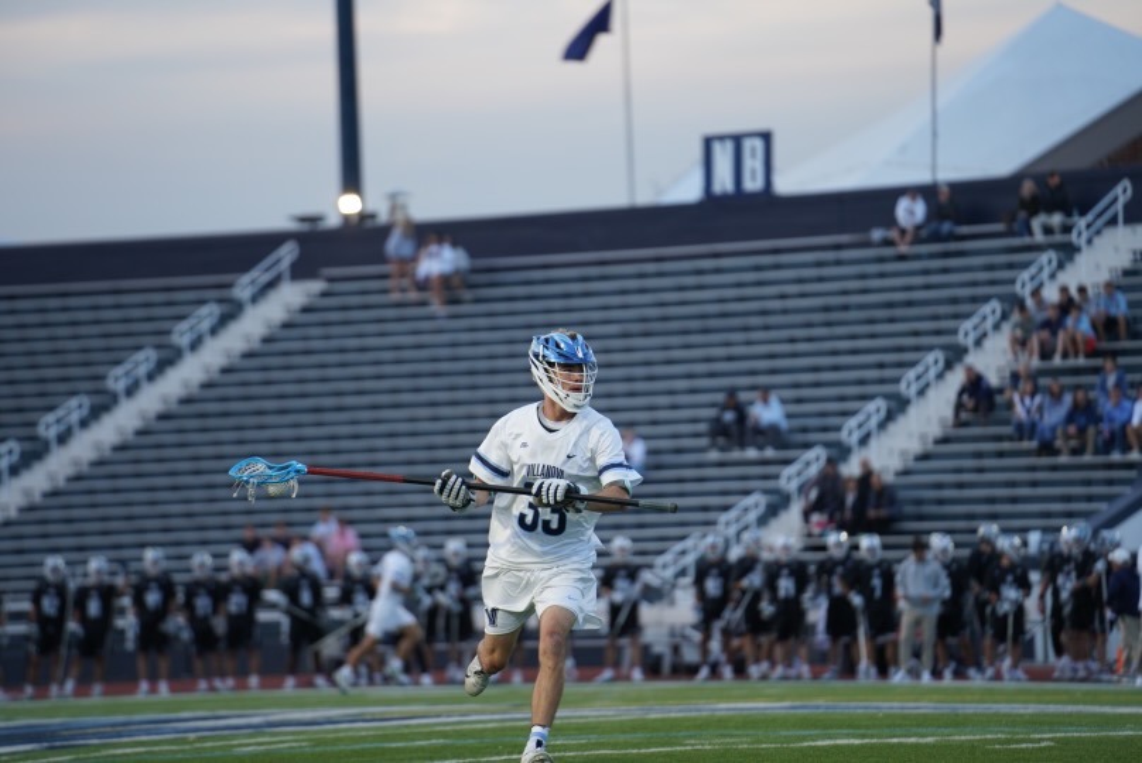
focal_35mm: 180
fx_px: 5714
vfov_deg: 7.6
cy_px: 382
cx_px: 571
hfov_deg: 11.4
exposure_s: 1/800
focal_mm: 180
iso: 500
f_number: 2.8
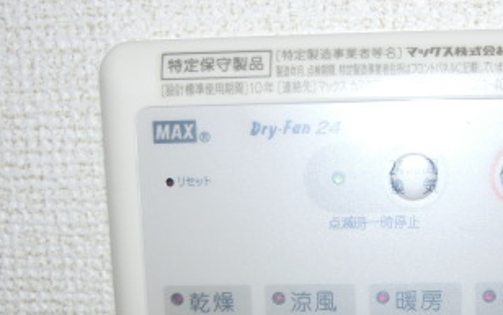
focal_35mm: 55
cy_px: 292
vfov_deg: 22.9
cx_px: 358
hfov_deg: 36.3
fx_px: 755
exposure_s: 1/125
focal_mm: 4.5
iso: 80
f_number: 3.5
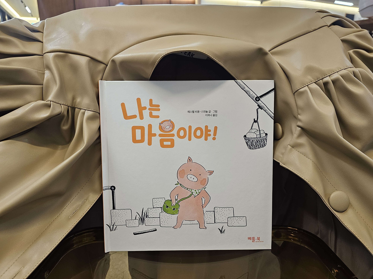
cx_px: 186
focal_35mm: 23
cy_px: 140
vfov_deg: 58.9
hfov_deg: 73.9
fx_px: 248
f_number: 1.7
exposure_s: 1/60
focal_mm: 6.3
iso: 250
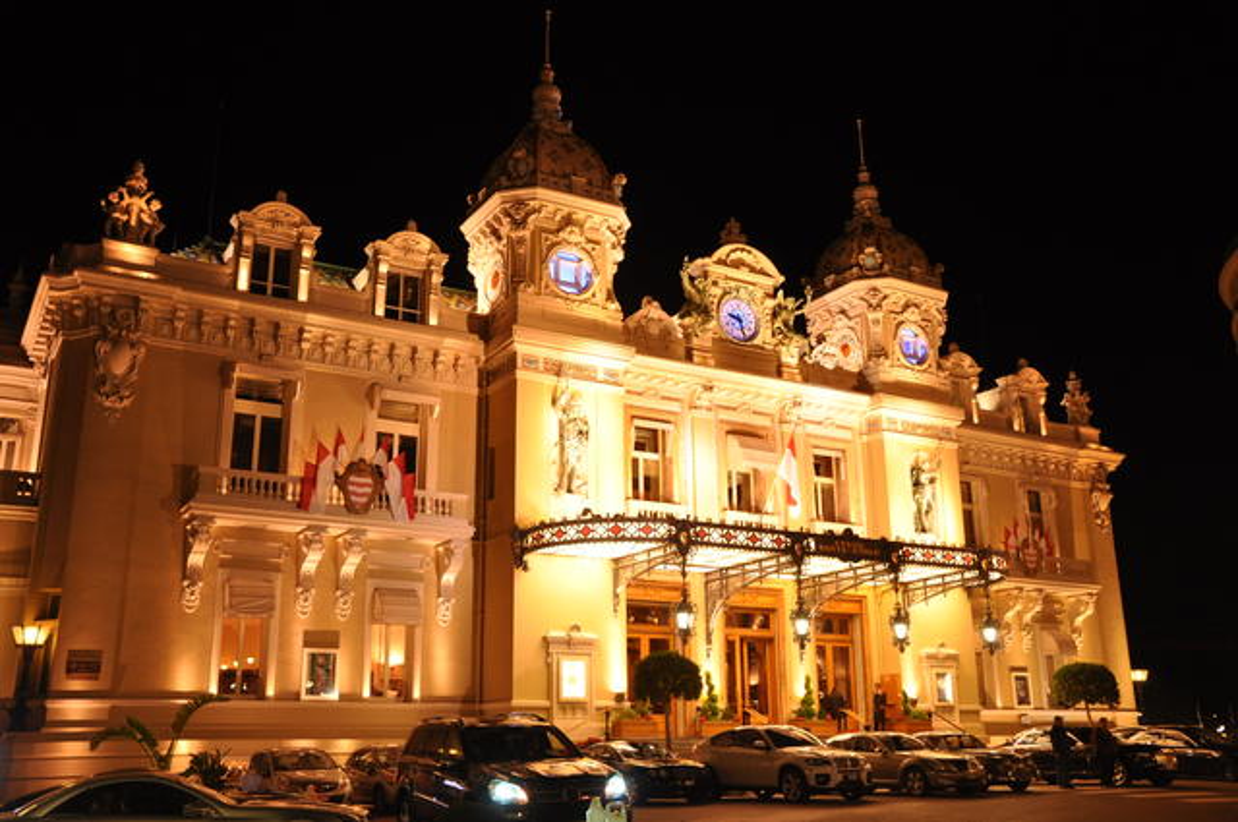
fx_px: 1133
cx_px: 619
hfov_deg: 57.3
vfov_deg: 39.9
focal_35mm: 33
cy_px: 411
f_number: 5.6
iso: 800
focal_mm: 22
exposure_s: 1/20
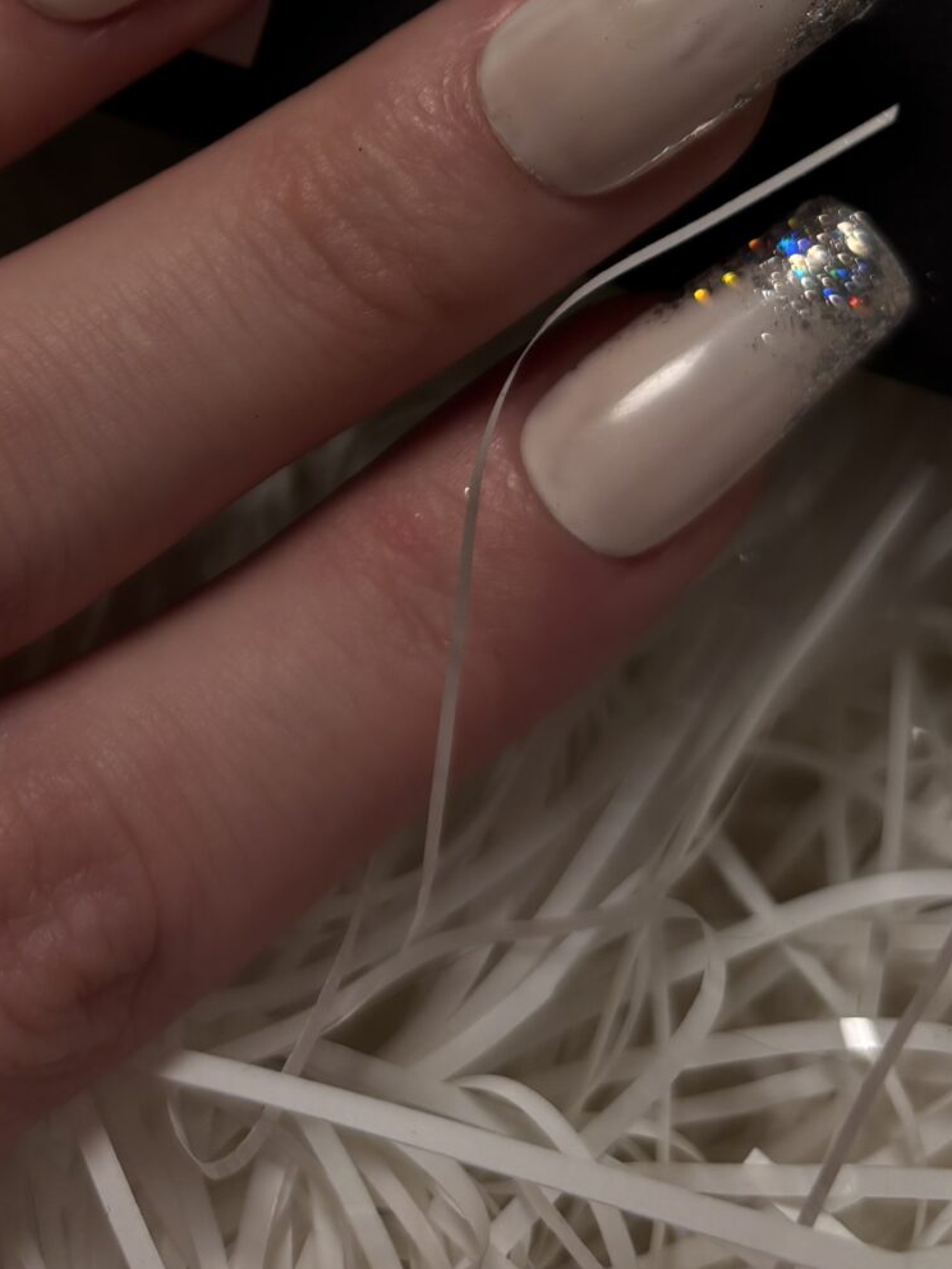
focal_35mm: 67
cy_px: -164
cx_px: 138
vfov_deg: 26.4
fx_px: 2456
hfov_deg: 21.6
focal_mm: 5.96
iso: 50
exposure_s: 1/387
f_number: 1.6
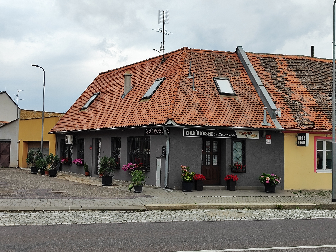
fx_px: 233
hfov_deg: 71.6
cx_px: 168
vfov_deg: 56.8
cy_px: 126
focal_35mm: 24
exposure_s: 1/324
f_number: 1.89
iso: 50
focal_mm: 5.89
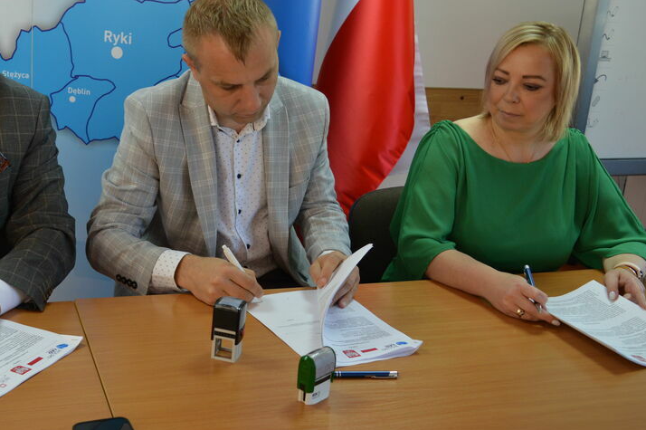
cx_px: 202
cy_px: 184
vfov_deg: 31.1
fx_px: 771
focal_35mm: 43
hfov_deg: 44.6
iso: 400
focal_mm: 20
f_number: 3.8
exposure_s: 1/60
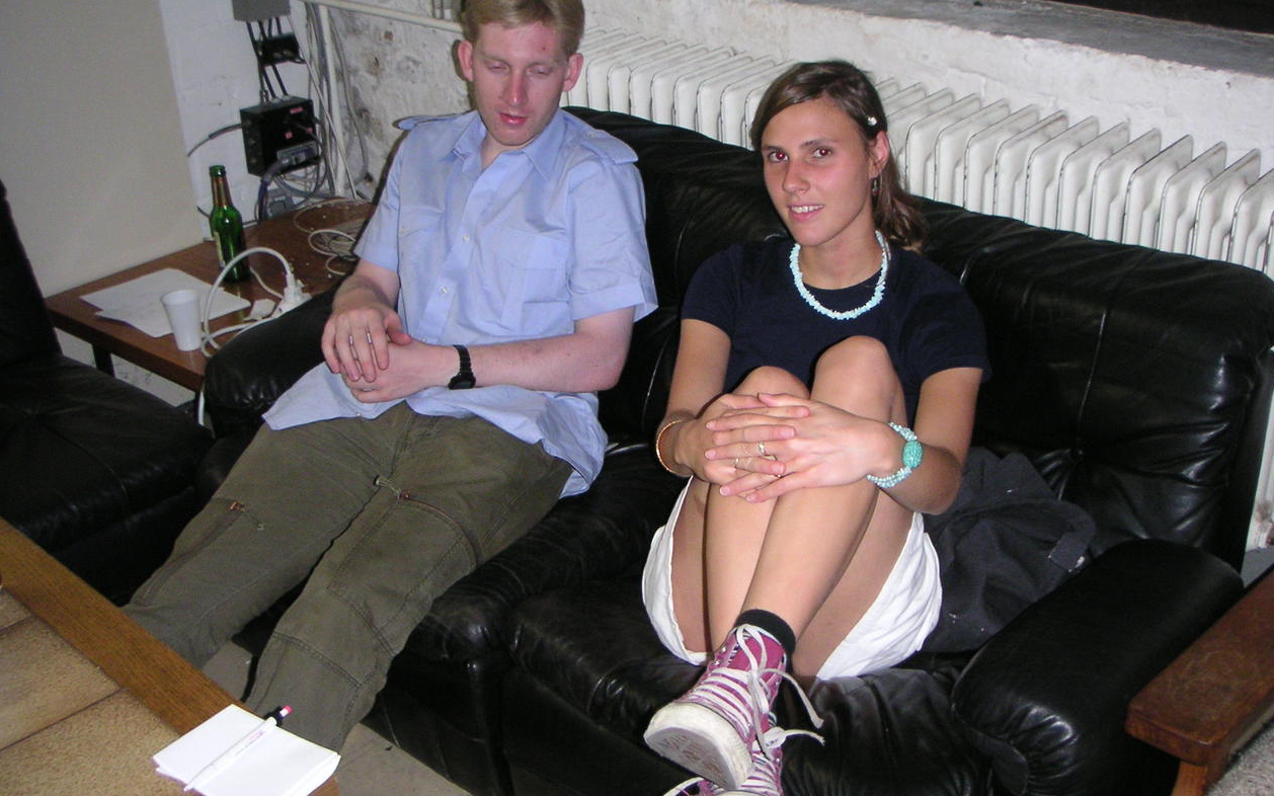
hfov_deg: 48.2
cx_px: 647
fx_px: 1423
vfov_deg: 31.2
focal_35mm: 41
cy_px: 359
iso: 160
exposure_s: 1/45
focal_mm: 6
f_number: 2.8
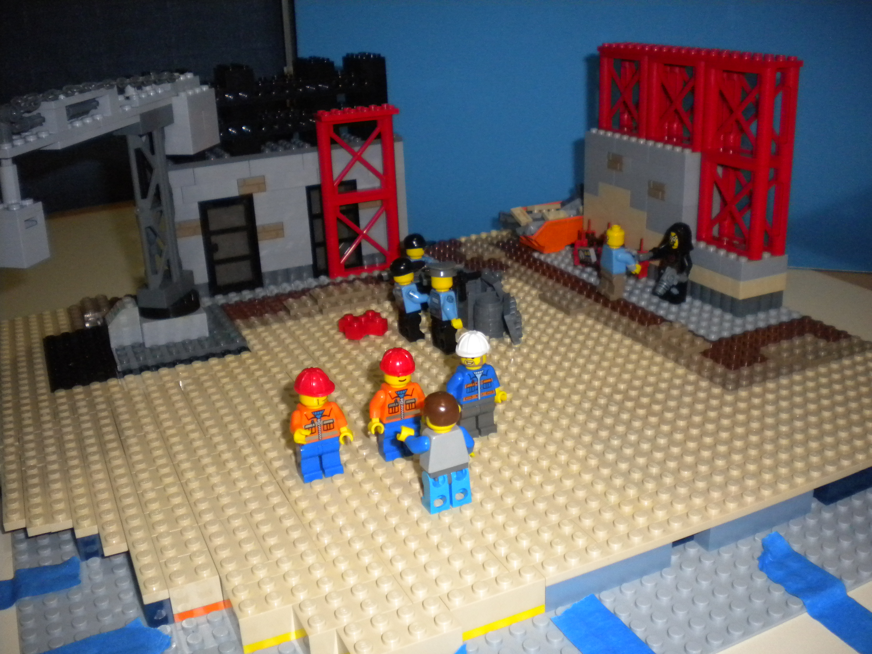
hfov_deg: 52.6
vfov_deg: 40.7
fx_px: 882
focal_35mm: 35
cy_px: 327
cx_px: 436
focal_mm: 6.3
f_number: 3.1
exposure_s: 1/30
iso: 400
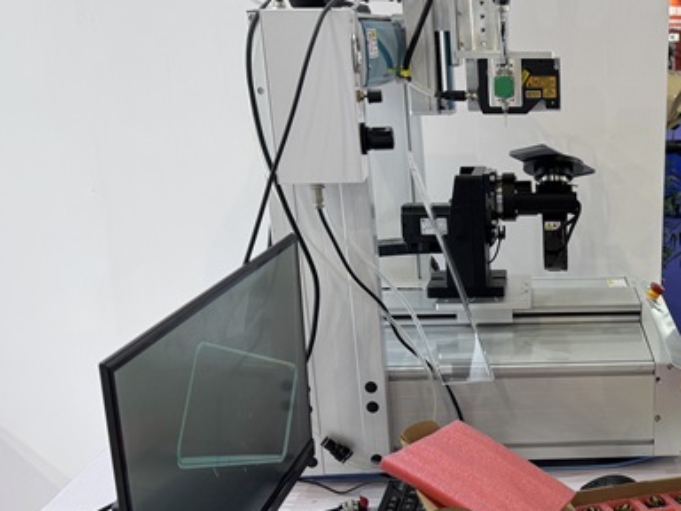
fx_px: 984
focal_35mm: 50
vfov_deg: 28.8
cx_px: 614
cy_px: 367
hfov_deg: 35.9
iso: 100
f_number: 1.78
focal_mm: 6.76
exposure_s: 1/100
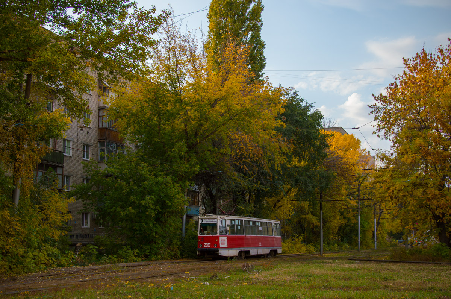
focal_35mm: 45
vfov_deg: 29.7
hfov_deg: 43.7
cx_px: 226
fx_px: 563
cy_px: 150
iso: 100
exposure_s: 1/200
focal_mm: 30
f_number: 4.5
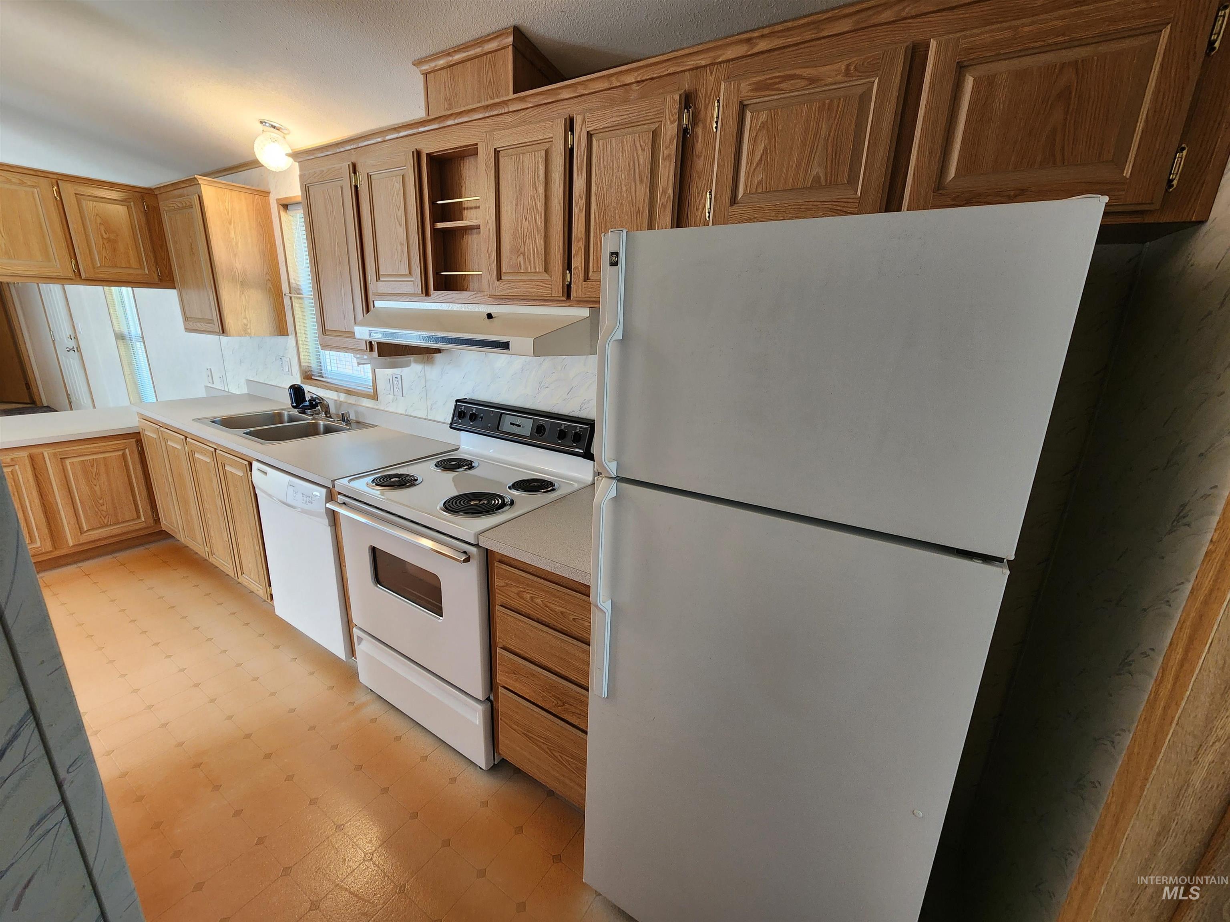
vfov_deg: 89.9
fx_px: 462
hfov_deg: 106.2
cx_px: 615
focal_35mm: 13
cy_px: 461
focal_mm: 2.2
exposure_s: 1/60
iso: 200
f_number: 2.2
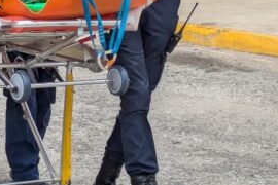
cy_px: -49
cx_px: 117
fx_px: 1058
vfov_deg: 9.8
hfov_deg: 15.0
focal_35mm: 137
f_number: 1.89
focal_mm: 5.43
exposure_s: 1/1946
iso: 44
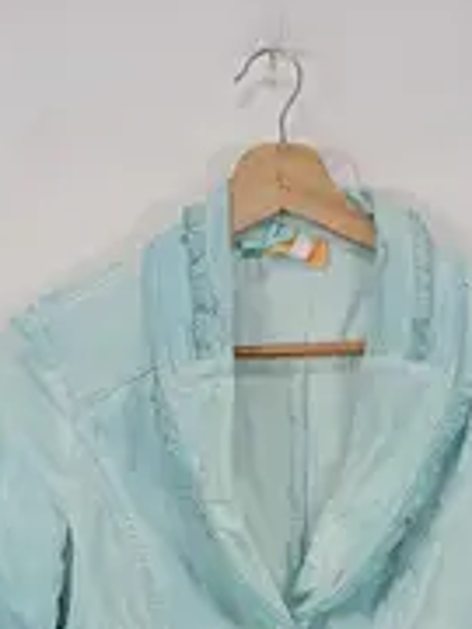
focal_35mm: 62
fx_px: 1127
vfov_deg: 29.4
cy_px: 608
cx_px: 255
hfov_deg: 23.6
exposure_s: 1/100
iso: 82
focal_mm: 4.22
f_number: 1.8
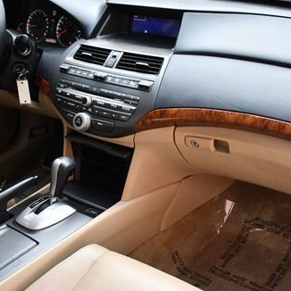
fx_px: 428
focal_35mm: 45
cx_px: 174
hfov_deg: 37.4
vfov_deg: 37.6
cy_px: 144
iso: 1600
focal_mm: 18
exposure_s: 1/125
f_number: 3.5
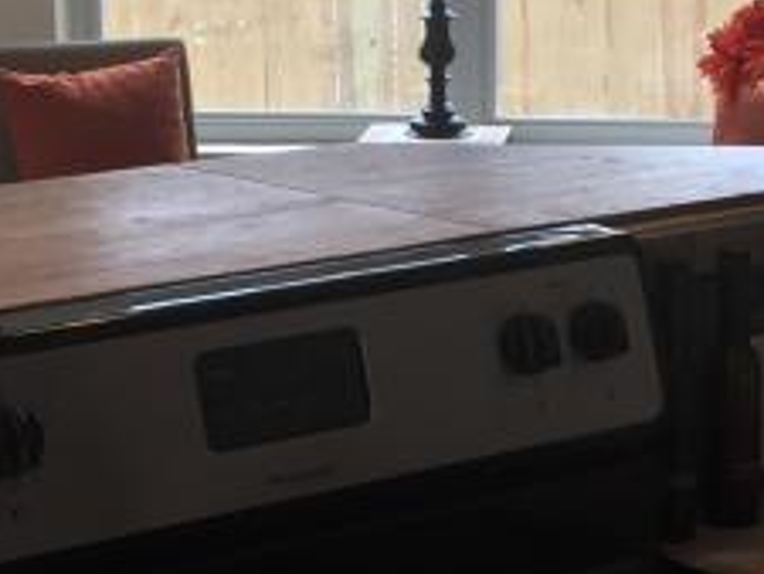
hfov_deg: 14.9
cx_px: 587
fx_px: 2915
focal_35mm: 132
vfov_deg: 11.2
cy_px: 292
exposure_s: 1/60
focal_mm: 4.15
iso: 32
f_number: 2.2
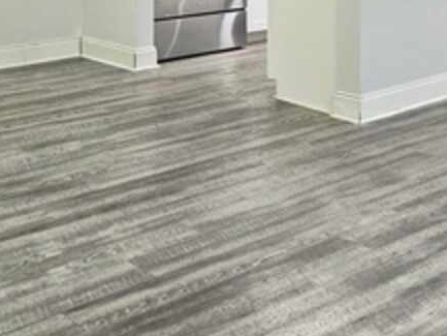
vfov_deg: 20.0
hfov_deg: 27.0
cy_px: -91
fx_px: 878
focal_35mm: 68
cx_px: 444
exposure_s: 1/120
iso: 320
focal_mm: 5.4
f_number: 1.8
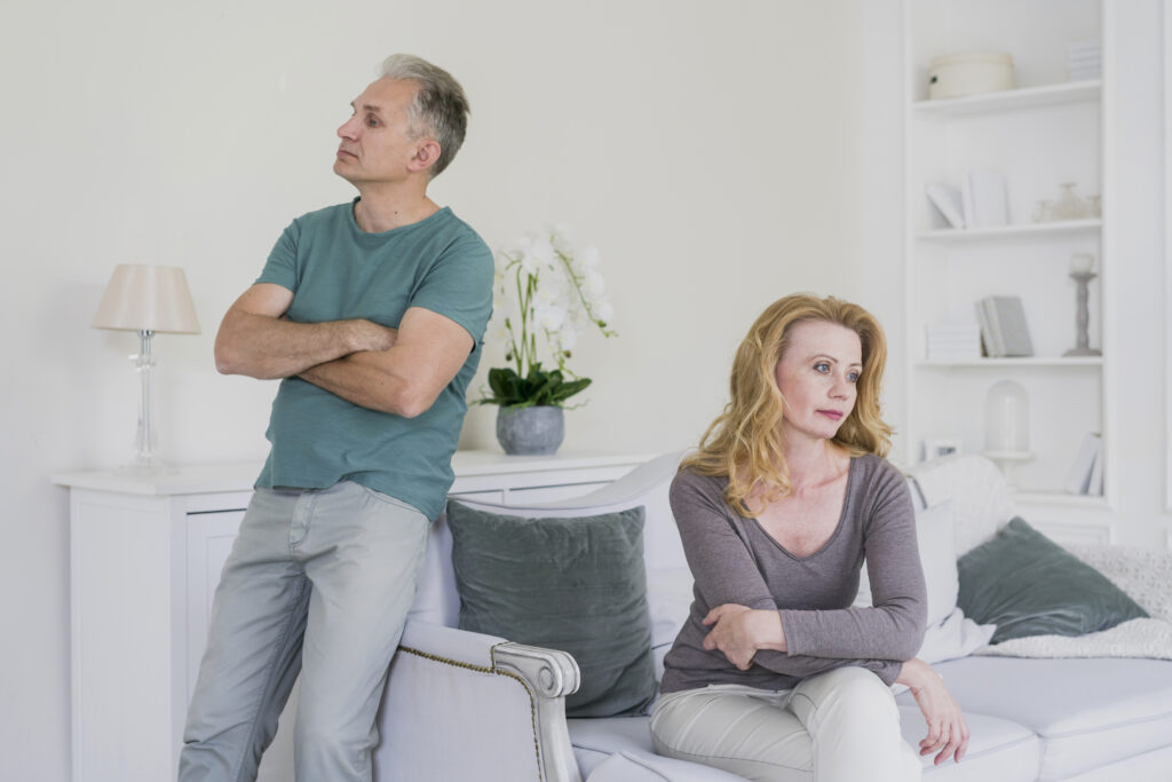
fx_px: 1791
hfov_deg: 36.2
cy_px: 391
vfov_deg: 24.6
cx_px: 586
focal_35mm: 55
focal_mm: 55
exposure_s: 1/125
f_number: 3.2
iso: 320
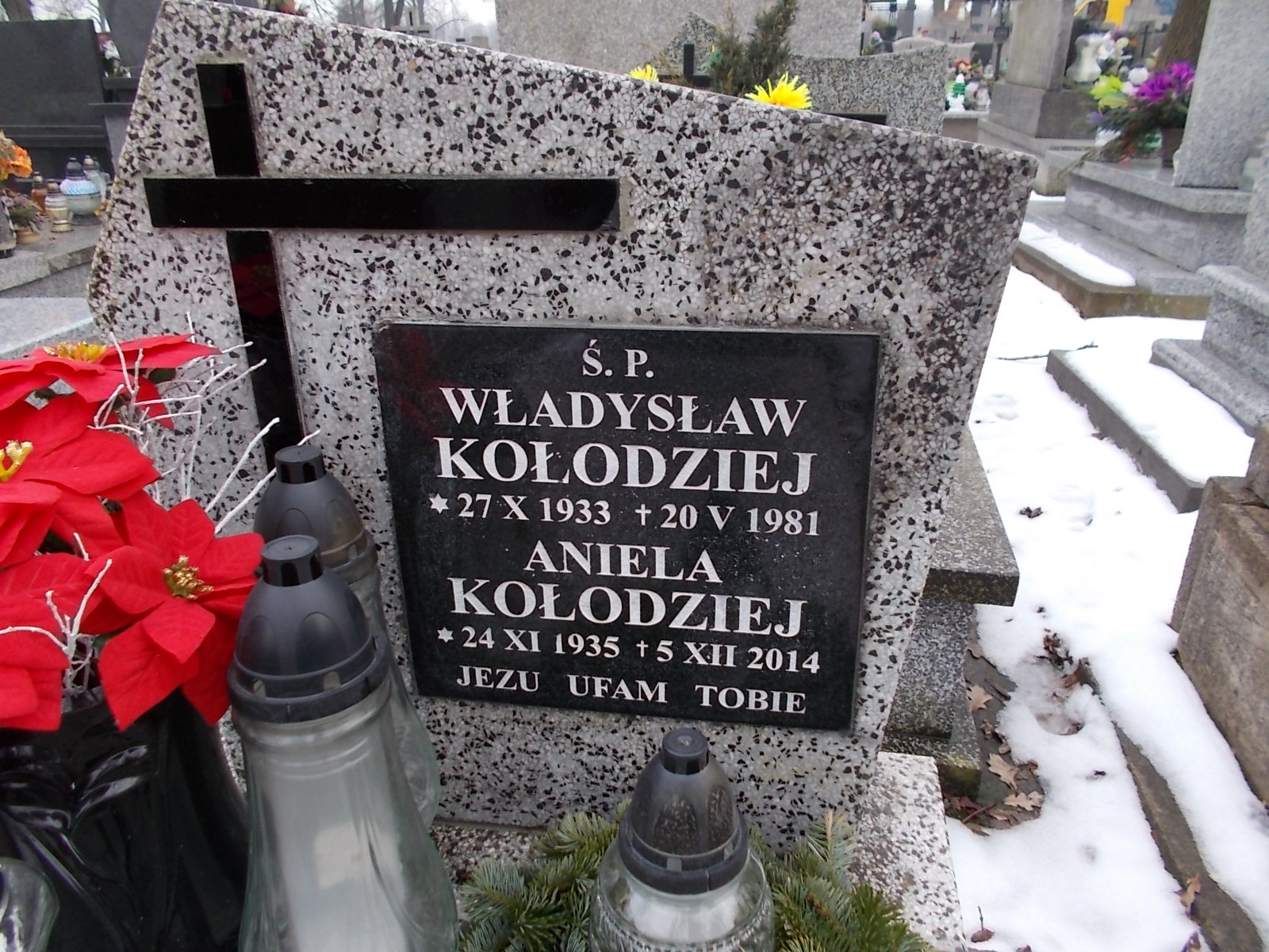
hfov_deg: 67.3
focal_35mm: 26
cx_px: 634
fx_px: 953
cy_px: 476
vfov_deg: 53.1
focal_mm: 4.6
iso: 80
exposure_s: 1/125
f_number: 3.2
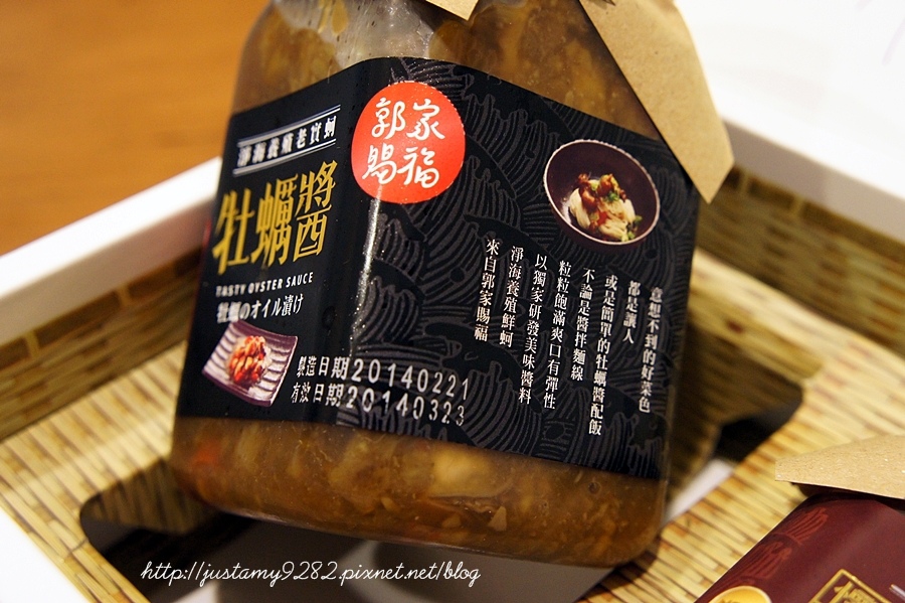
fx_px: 1168
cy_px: 302
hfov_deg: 42.3
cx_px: 452
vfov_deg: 28.9
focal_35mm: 46
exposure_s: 1/25
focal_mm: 31
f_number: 5.6
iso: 1600
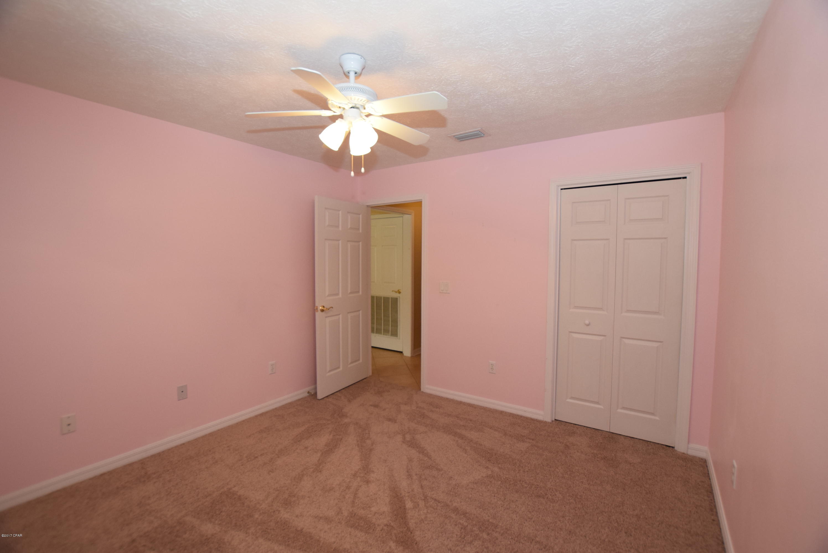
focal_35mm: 15
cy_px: 276
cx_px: 414
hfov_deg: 100.3
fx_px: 345
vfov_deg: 77.4
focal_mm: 10
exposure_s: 1/100
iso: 800
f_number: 5
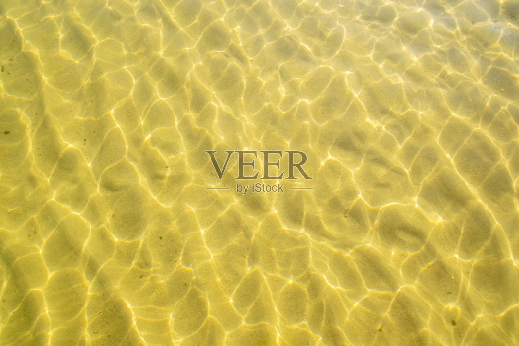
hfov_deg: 67.4
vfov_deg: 47.9
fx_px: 389
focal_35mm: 27
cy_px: 173
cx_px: 260
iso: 125
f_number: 7.1
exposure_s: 1/320
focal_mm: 18
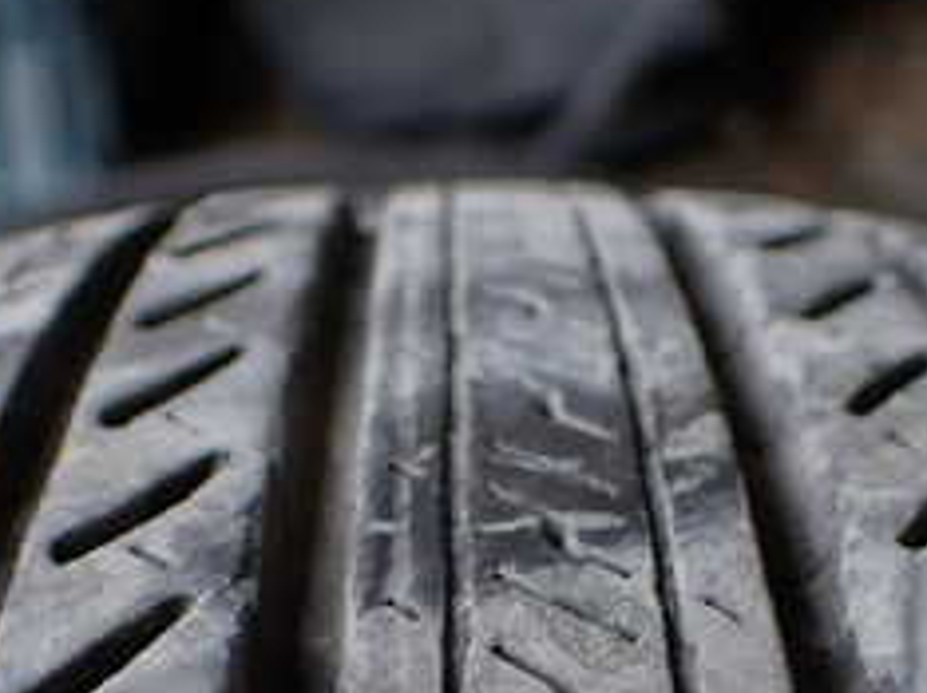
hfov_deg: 25.3
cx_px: 563
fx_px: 2060
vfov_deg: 18.7
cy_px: 673
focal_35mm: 77
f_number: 2.3
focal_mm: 5.4
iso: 100
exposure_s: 1/125
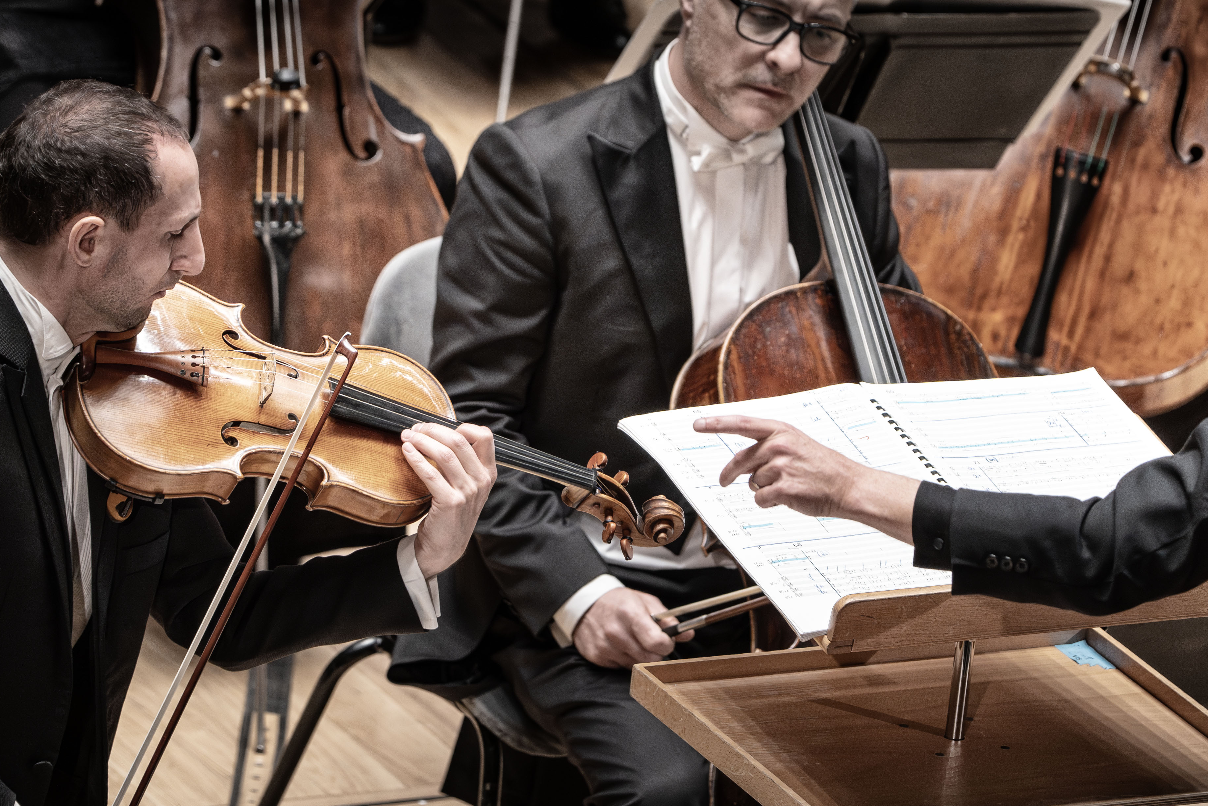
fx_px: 25165
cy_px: 410
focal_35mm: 750
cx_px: 703
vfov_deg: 1.8
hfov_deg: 2.7
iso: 3200
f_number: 6.3
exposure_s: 1/320
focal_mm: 459
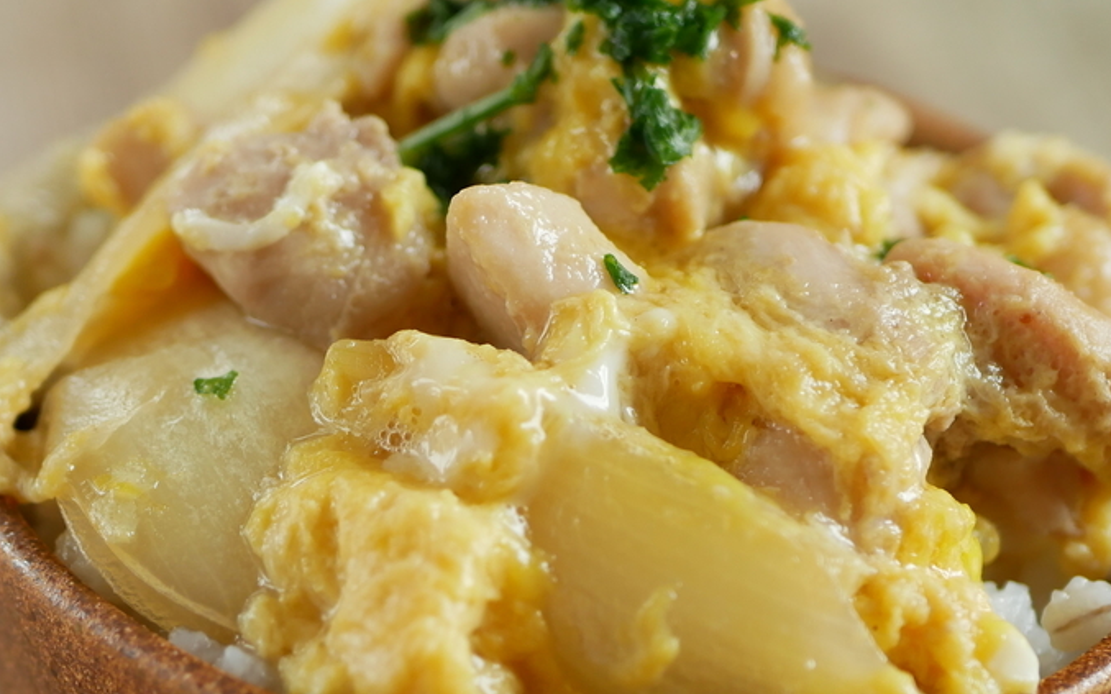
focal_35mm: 94
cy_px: 583
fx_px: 2846
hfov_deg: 22.0
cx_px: 391
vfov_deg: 13.8
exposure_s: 1/250
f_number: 2.2
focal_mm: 25
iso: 320
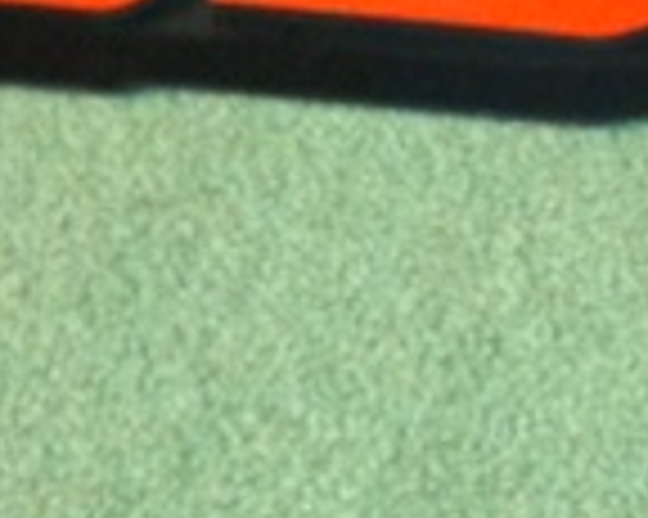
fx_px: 2913
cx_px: 801
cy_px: -149
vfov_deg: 10.0
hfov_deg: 12.4
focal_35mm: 152
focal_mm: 3.85
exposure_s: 1/15
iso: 400
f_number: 2.8
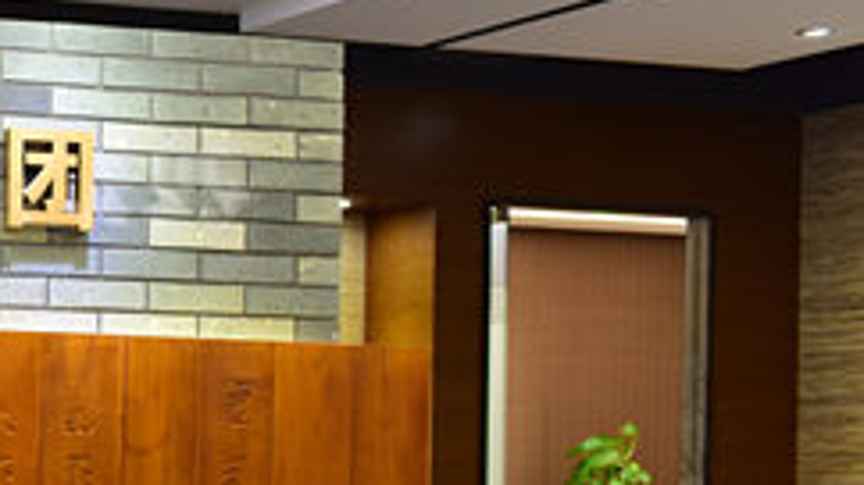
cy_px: 448
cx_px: -525
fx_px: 2542
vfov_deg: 10.8
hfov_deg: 17.0
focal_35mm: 111
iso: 800
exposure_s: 1/15
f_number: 5
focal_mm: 32
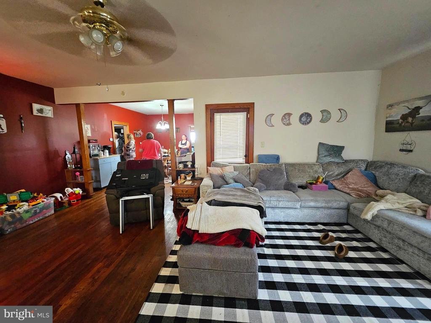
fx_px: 162
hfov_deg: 106.2
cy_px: 162
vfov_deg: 89.9
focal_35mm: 13
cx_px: 216
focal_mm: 1.74
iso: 800
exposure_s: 1/24
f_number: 2.2
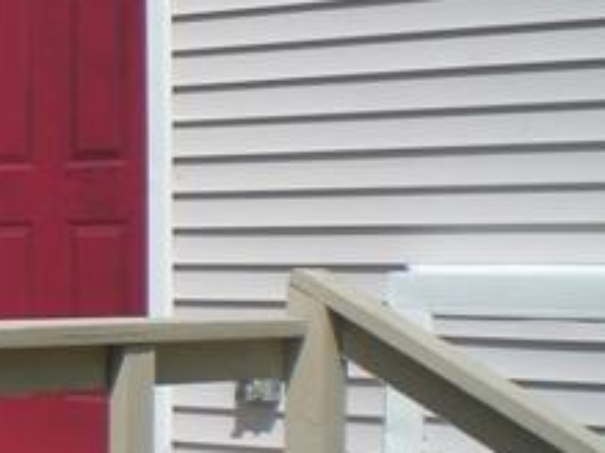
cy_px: 268
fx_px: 2131
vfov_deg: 12.1
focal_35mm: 122
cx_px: -329
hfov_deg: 14.9
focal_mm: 6.3
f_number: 4.4
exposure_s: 1/1000
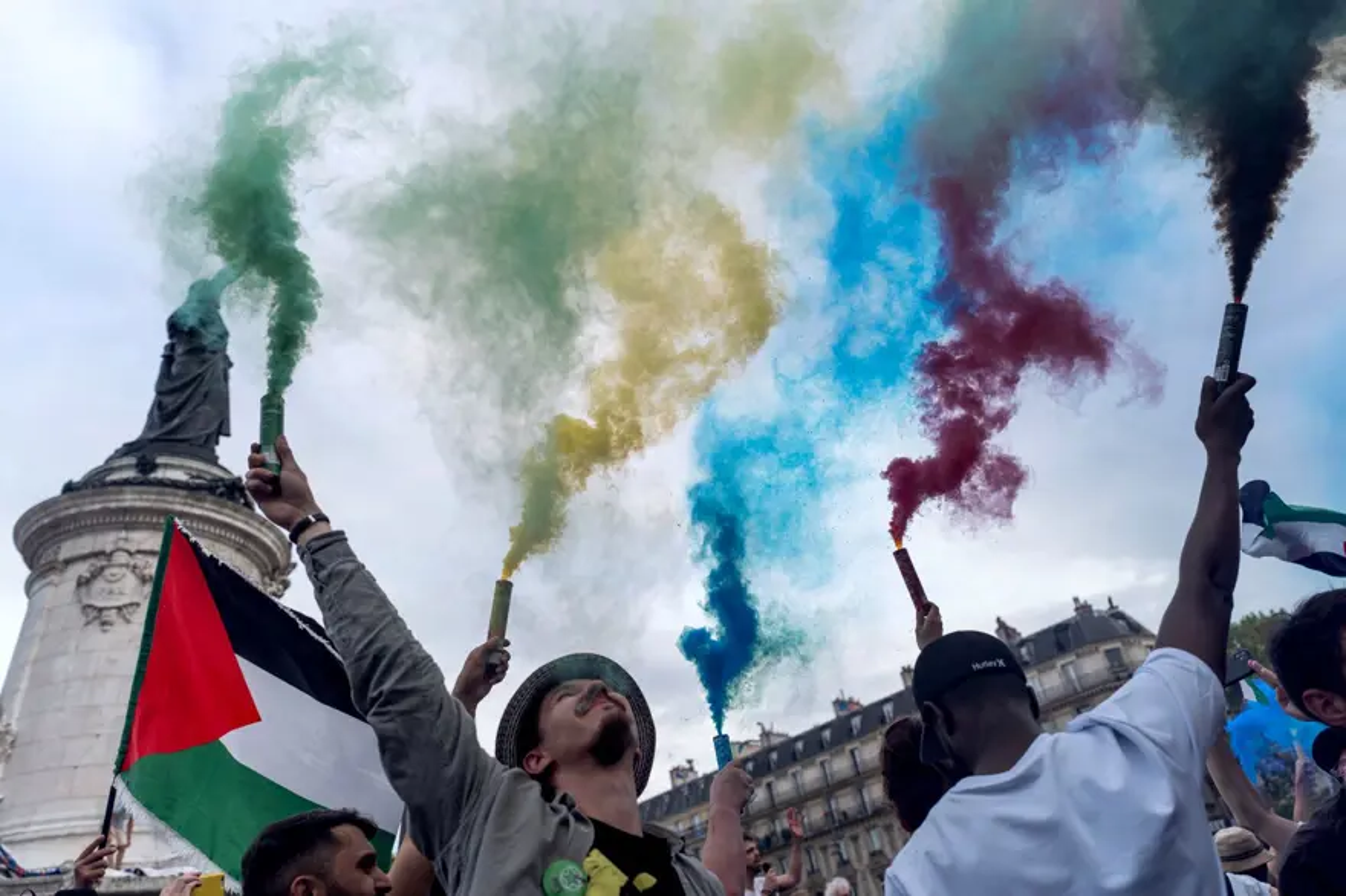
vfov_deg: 53.1
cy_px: 448
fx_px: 897
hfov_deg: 73.8
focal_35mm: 24
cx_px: 673
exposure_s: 1/1250
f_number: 2.8
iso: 125
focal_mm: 24
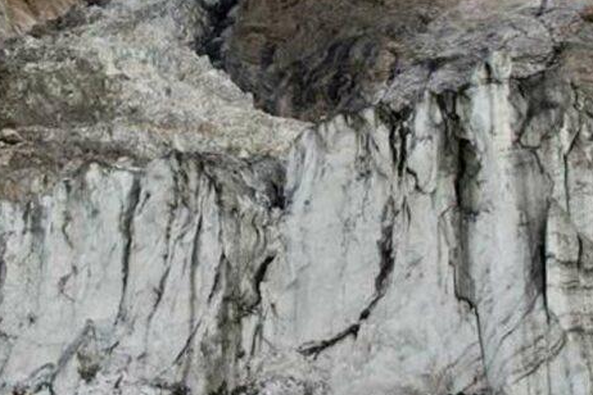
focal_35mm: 52
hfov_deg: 38.2
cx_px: 313
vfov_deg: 25.9
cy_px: 140
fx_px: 856
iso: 125
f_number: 6.4
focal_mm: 9.1
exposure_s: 1/125
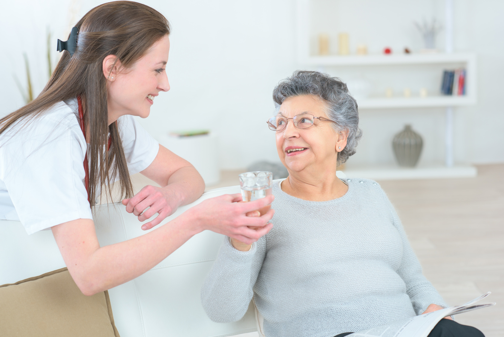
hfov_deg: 23.9
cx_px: 252
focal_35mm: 85
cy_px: 168
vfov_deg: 16.1
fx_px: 1190
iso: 100
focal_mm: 85
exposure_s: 1/125
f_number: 4
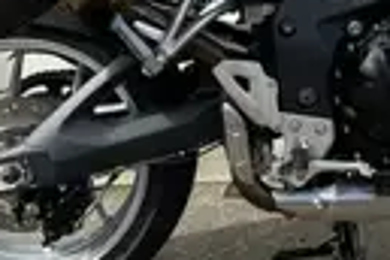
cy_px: -106
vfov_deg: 14.0
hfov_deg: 21.3
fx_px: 1007
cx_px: 369
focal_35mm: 93
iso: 80
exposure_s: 1/2967
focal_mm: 6.86
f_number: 1.78
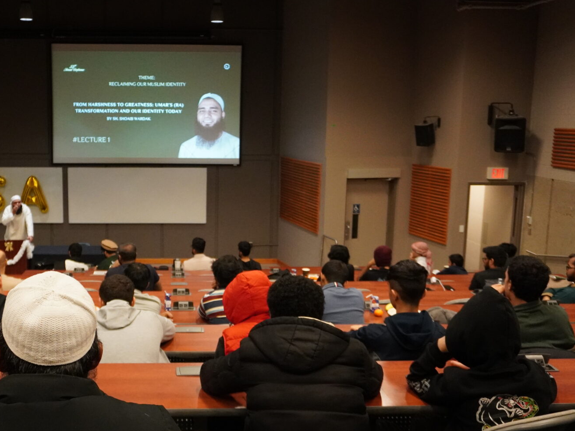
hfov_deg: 48.1
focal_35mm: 38
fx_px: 631
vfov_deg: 37.7
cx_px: 185
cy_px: 212
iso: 4000
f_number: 4
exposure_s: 1/160
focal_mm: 18
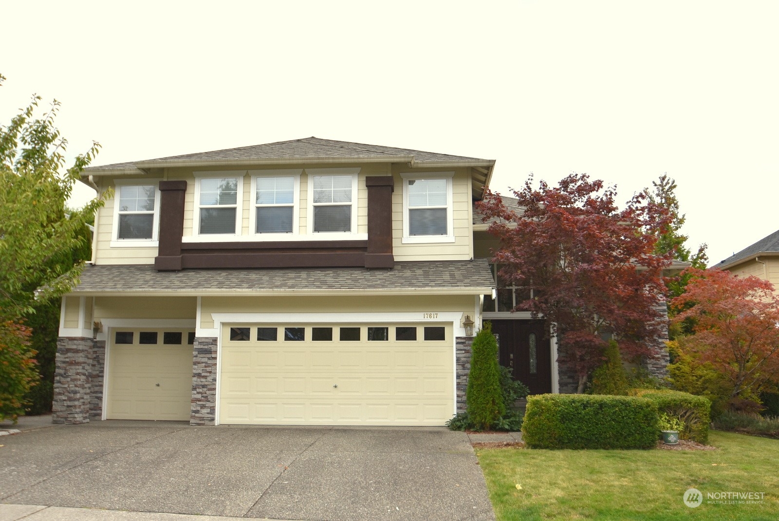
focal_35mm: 30
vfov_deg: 43.7
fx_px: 650
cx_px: 390
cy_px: 260
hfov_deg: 61.9
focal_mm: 20
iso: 100
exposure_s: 1/250
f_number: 6.3
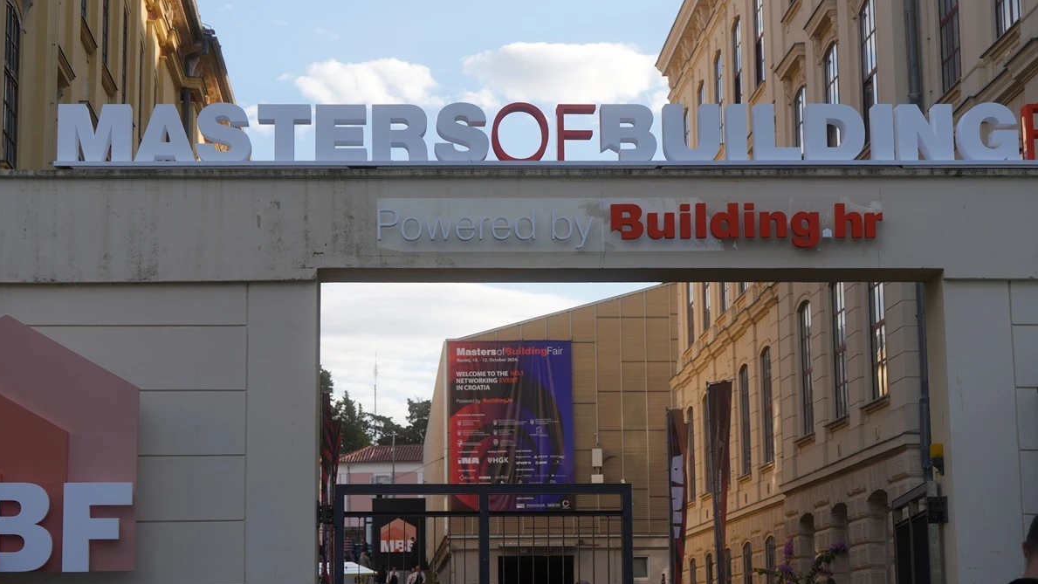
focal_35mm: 74
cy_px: 278
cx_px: 515
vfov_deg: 16.3
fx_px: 2037
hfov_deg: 28.6
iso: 100
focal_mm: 70
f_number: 5.6
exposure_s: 1/320
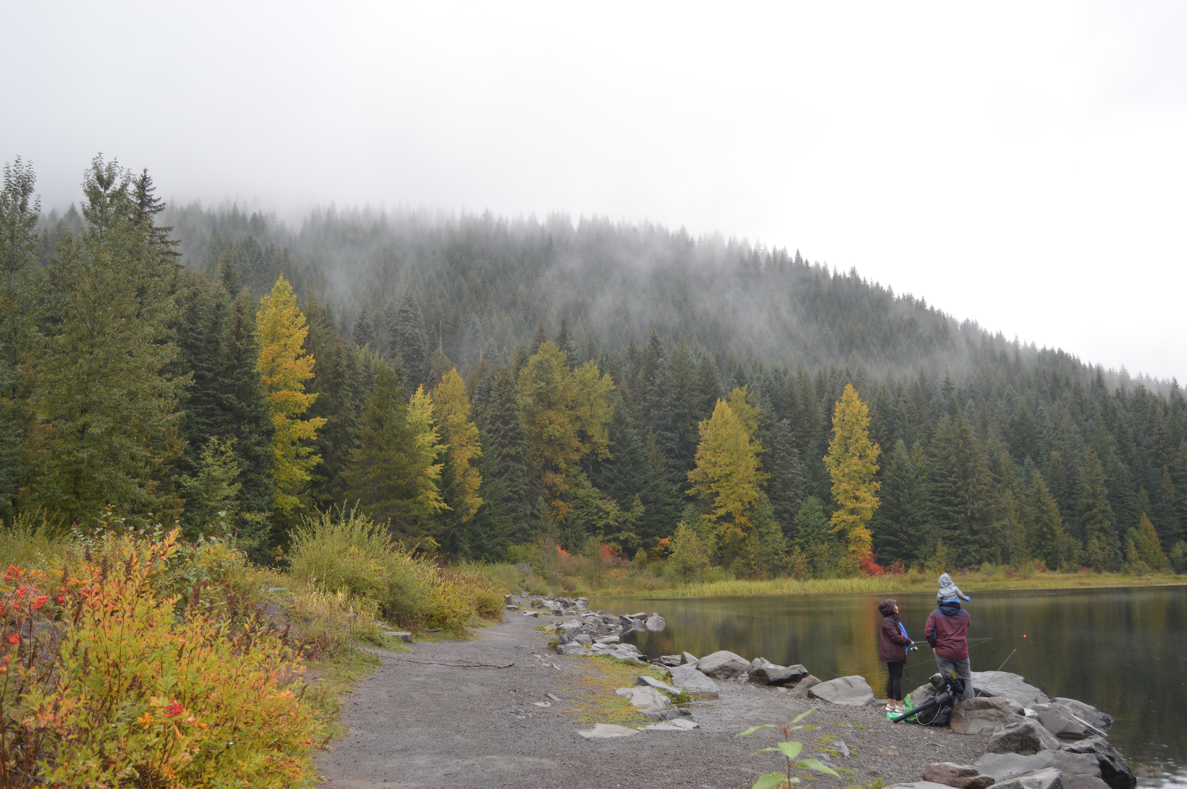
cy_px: 394
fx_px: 1137
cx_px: 594
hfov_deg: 55.1
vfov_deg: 38.3
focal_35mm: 34
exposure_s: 1/200
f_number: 5
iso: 100
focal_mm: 23
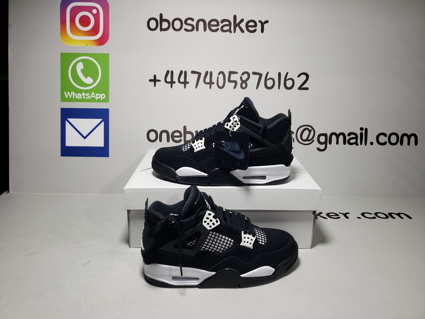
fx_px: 319
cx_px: 212
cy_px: 160
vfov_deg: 53.1
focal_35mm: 26
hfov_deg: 67.3
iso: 50
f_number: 1.5
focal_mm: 4.3
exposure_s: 1/407
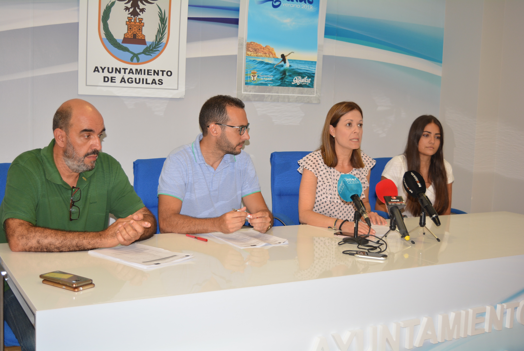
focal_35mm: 45
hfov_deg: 43.6
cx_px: 262
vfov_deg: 29.9
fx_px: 655
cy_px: 176
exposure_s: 1/60
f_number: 4.2
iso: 400
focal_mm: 30
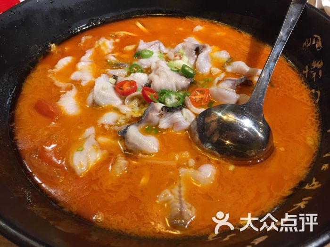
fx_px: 276
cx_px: 165
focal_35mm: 29
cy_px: 124
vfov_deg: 48.2
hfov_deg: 61.7
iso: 100
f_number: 2.2
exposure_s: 1/33
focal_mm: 4.15
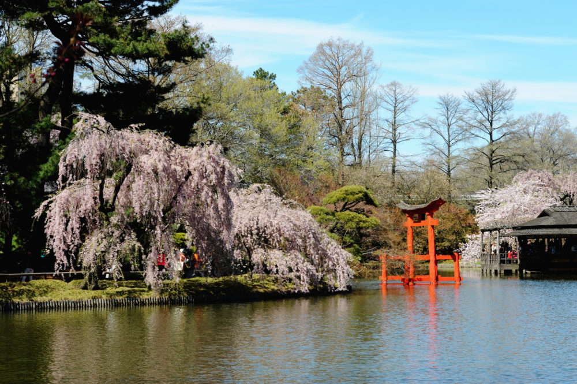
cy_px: 192
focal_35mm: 78
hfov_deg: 26.0
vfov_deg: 17.5
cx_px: 288
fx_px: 1249
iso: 320
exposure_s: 1/250
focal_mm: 78
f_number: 11
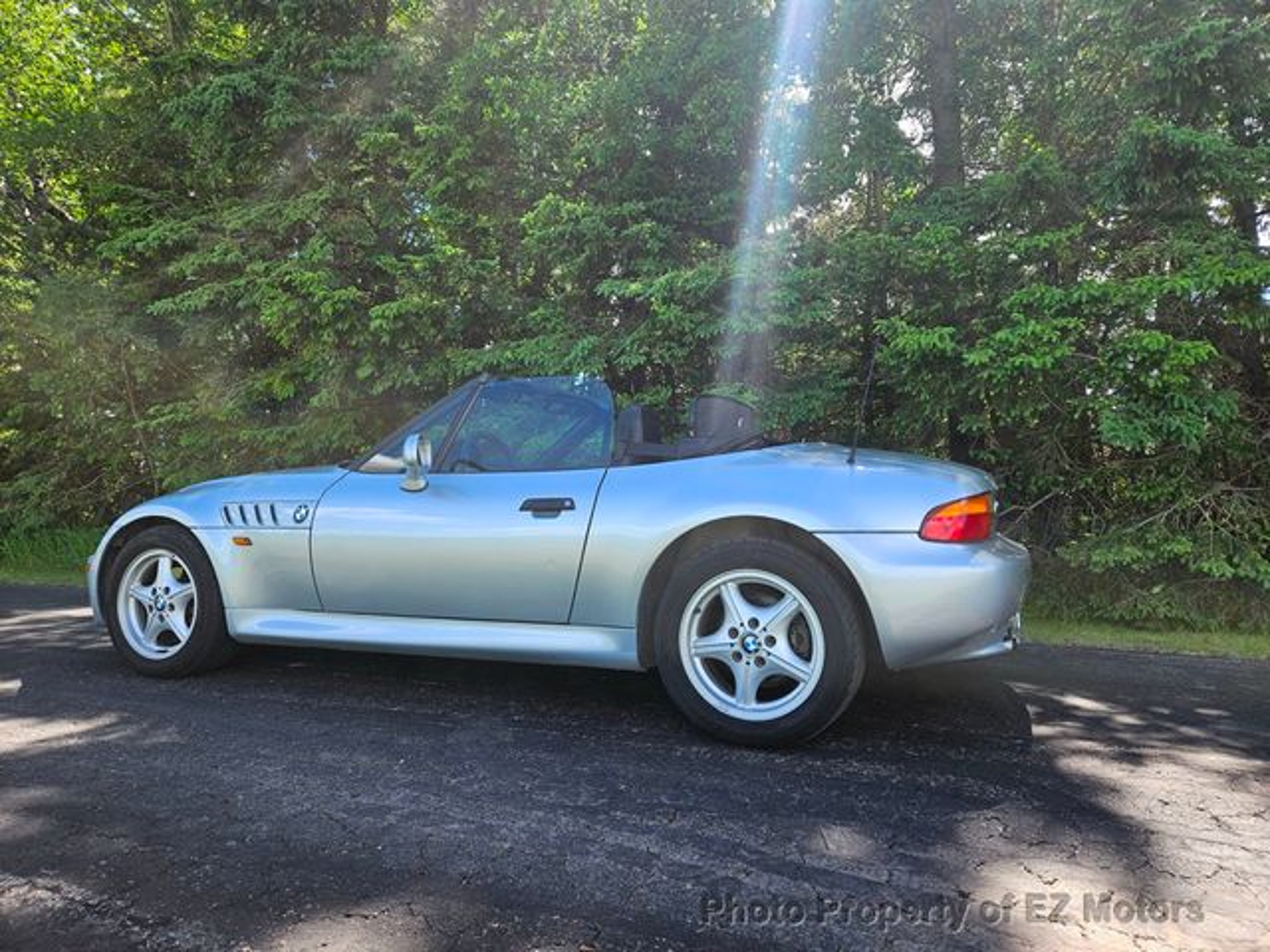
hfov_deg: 73.9
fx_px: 844
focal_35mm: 23
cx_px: 635
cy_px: 476
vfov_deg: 58.9
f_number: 1.8
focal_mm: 5.4
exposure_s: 1/315
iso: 25
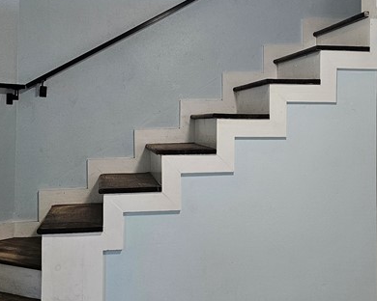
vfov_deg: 25.7
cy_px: 117
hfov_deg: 31.5
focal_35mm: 59
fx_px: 658
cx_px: 269
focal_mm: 6.3
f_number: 1.7
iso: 250
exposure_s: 1/120
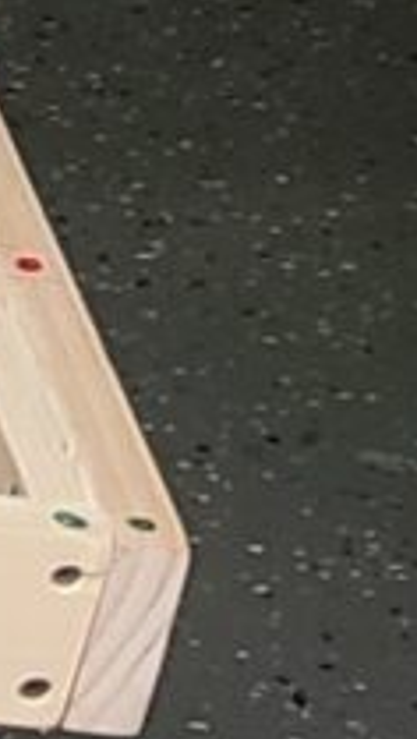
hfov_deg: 3.7
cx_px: -2636
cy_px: -88
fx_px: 4783
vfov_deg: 8.8
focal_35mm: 244
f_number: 1.8
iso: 500
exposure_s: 1/40
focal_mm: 5.4
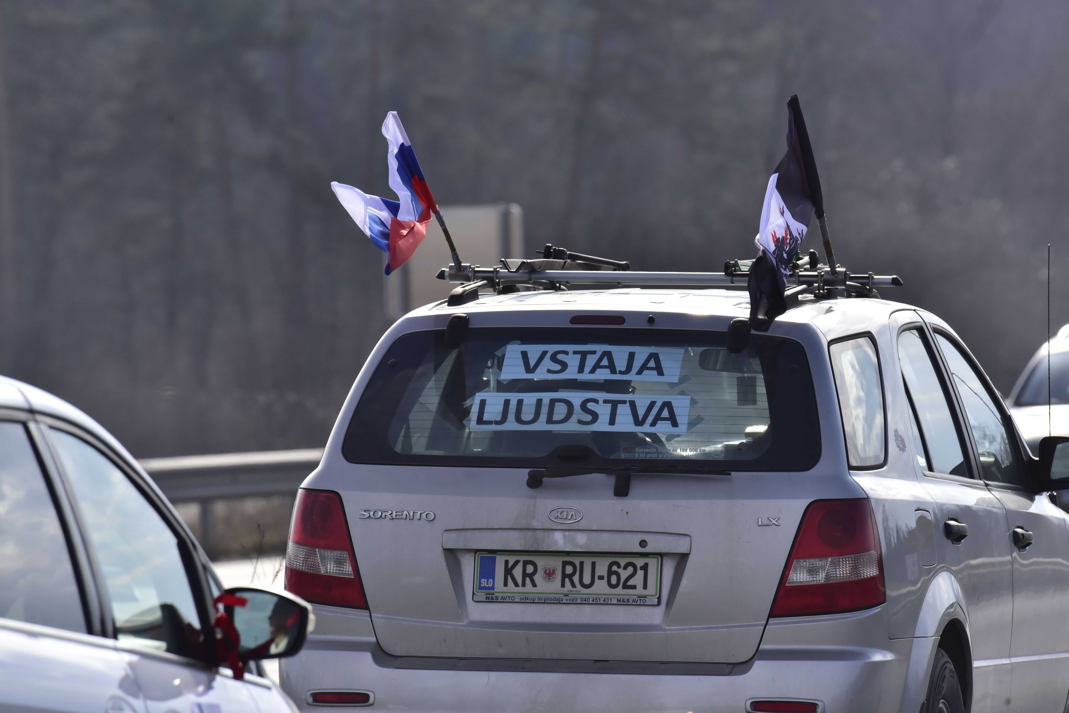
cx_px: 534
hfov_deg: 4.9
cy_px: 356
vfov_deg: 3.3
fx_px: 12476
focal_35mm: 420
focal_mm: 420
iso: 640
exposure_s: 1/1600
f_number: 10
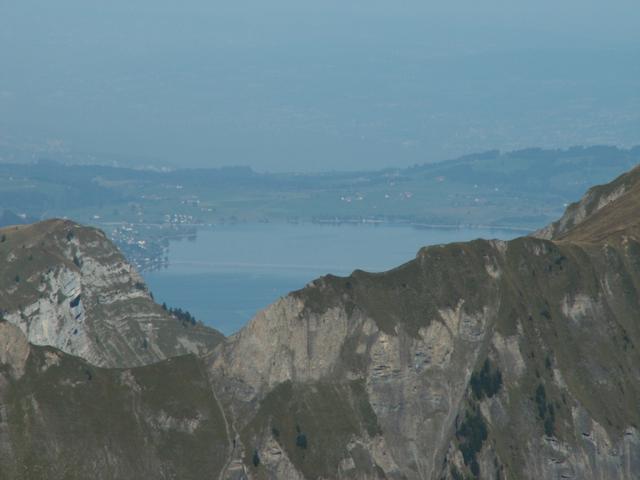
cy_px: 240
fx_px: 5491
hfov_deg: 6.7
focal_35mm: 297
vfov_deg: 5.0
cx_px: 320
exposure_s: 1/400
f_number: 7.1
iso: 50
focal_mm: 48.59
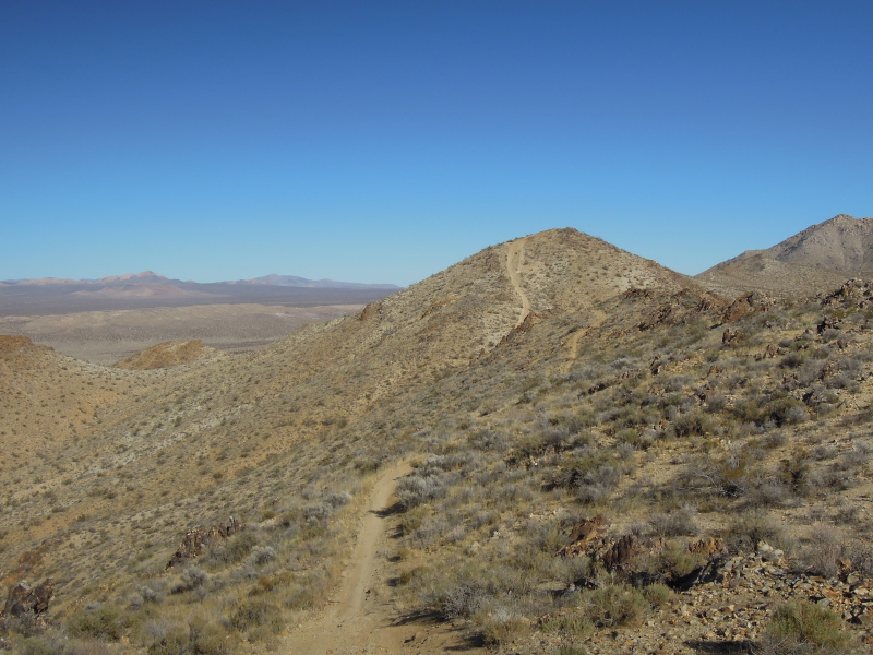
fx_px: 1009
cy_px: 328
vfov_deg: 36.0
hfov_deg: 46.8
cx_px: 436
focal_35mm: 40
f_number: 5.8
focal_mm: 7.2
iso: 160
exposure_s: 1/1250
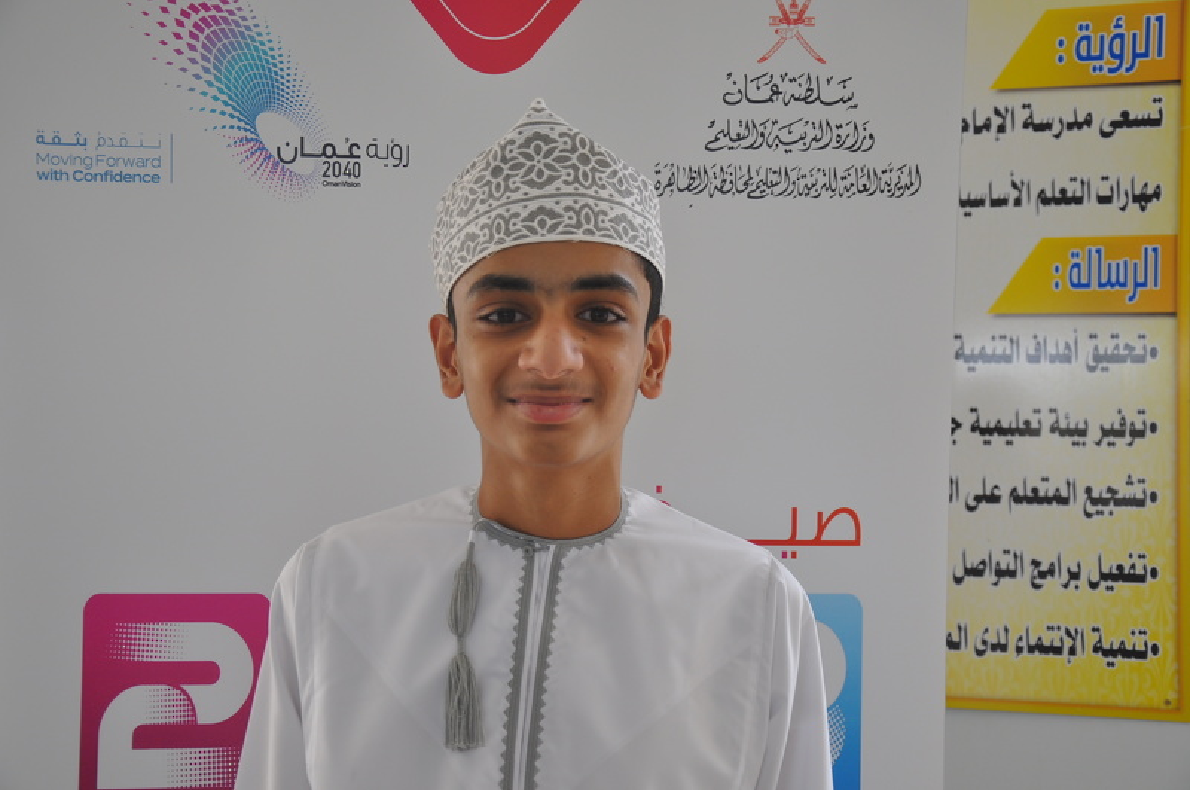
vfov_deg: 25.7
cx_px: 595
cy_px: 395
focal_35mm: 52
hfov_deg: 37.9
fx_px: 1733
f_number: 5.6
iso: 320
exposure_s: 1/125
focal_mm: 35
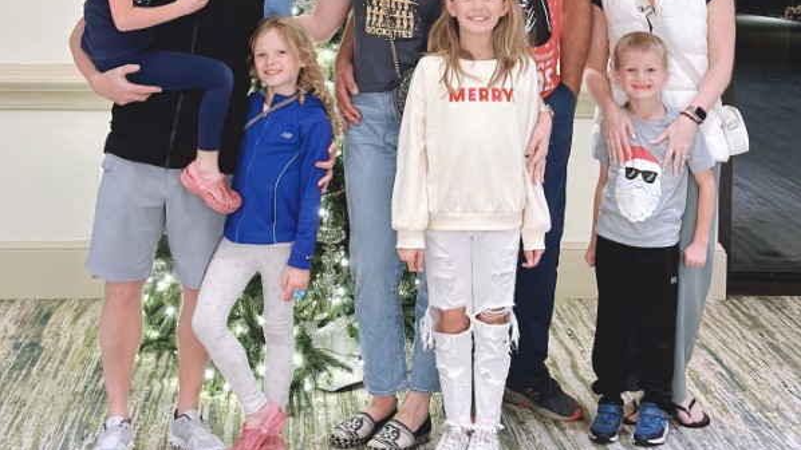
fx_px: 1486
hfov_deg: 30.2
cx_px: 400
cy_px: -16
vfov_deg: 16.8
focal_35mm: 70
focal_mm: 6.86
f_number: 1.78
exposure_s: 1/40
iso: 320
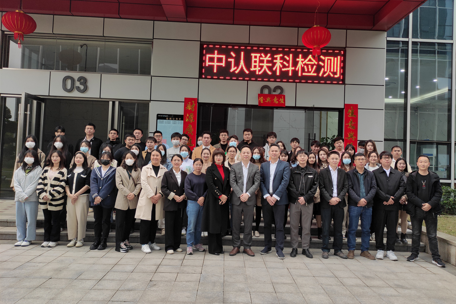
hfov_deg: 67.4
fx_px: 342
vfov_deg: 47.9
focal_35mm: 27
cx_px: 236
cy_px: 148
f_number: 1.89
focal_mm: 5.43
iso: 67
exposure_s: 1/50
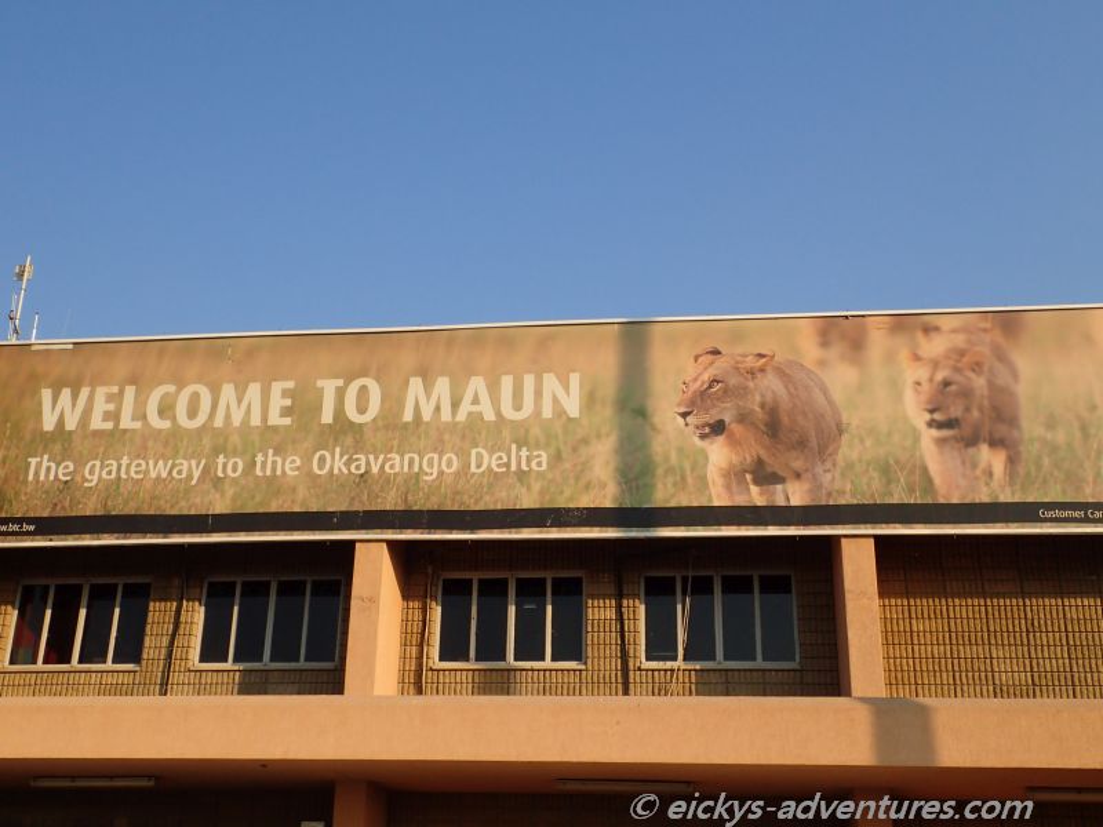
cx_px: 552
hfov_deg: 46.8
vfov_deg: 36.0
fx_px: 1275
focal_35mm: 40
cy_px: 414
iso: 200
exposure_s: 1/1000
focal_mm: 7.34
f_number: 4
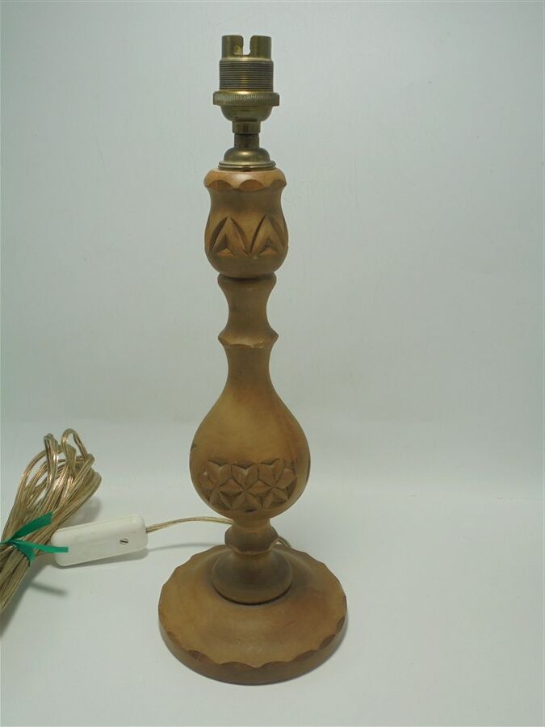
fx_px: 714
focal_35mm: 34
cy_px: 364
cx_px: 272
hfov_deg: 41.8
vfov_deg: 54.0
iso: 100
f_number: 4
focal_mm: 6.1
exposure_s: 1/100
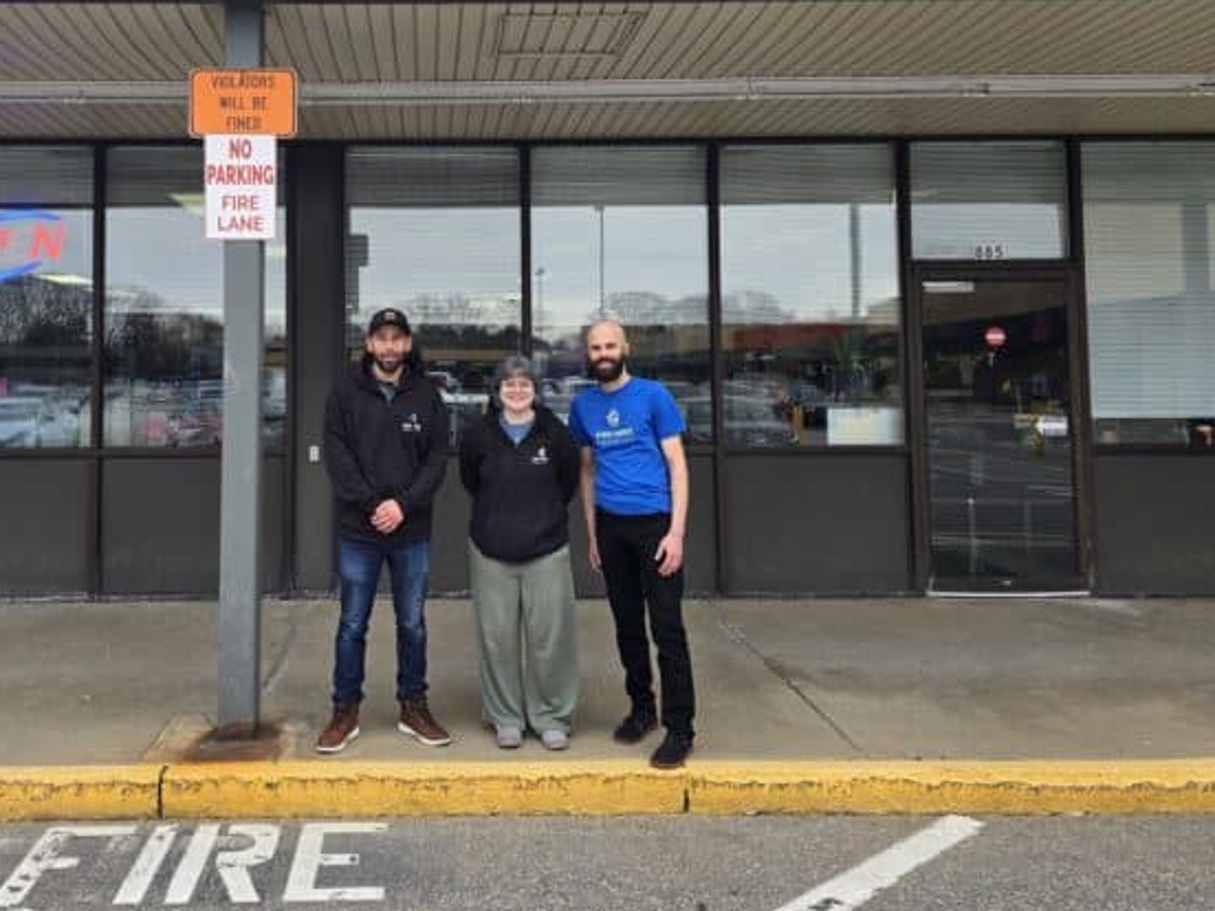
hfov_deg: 56.1
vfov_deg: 43.6
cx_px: 447
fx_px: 1123
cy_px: 308
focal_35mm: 32
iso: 12
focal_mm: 6.3
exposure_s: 1/180
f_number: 1.7
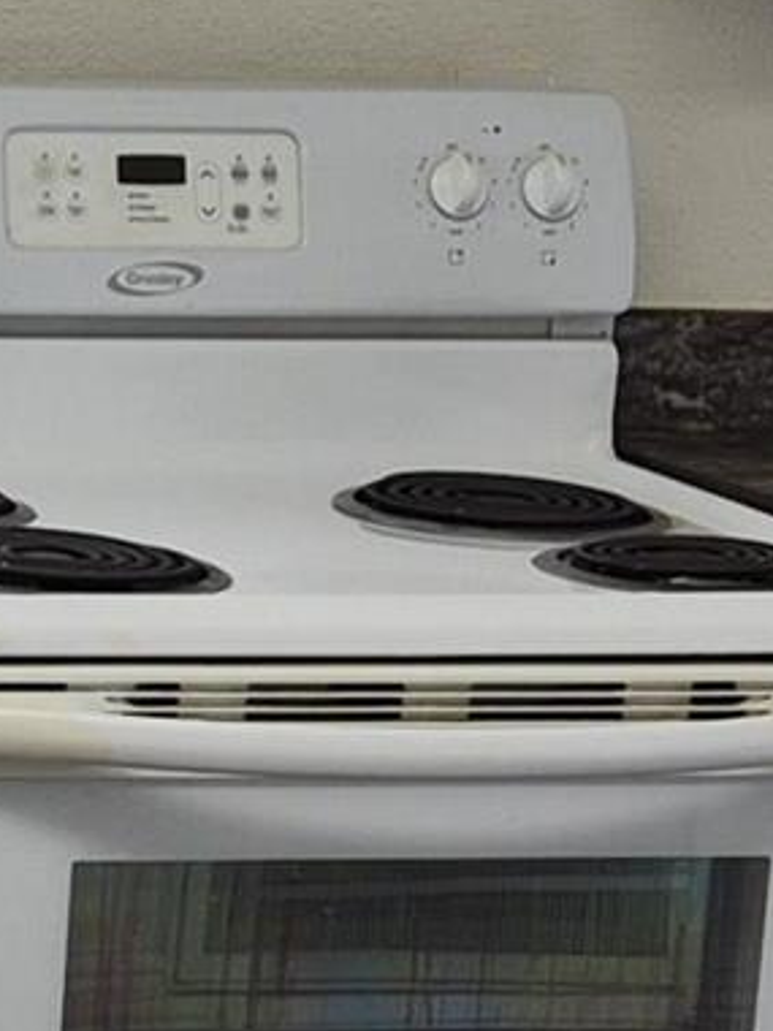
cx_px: -1104
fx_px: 5538
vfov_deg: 10.6
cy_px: 830
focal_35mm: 186
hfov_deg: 7.4
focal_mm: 5.4
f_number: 1.8
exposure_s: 1/120
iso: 25
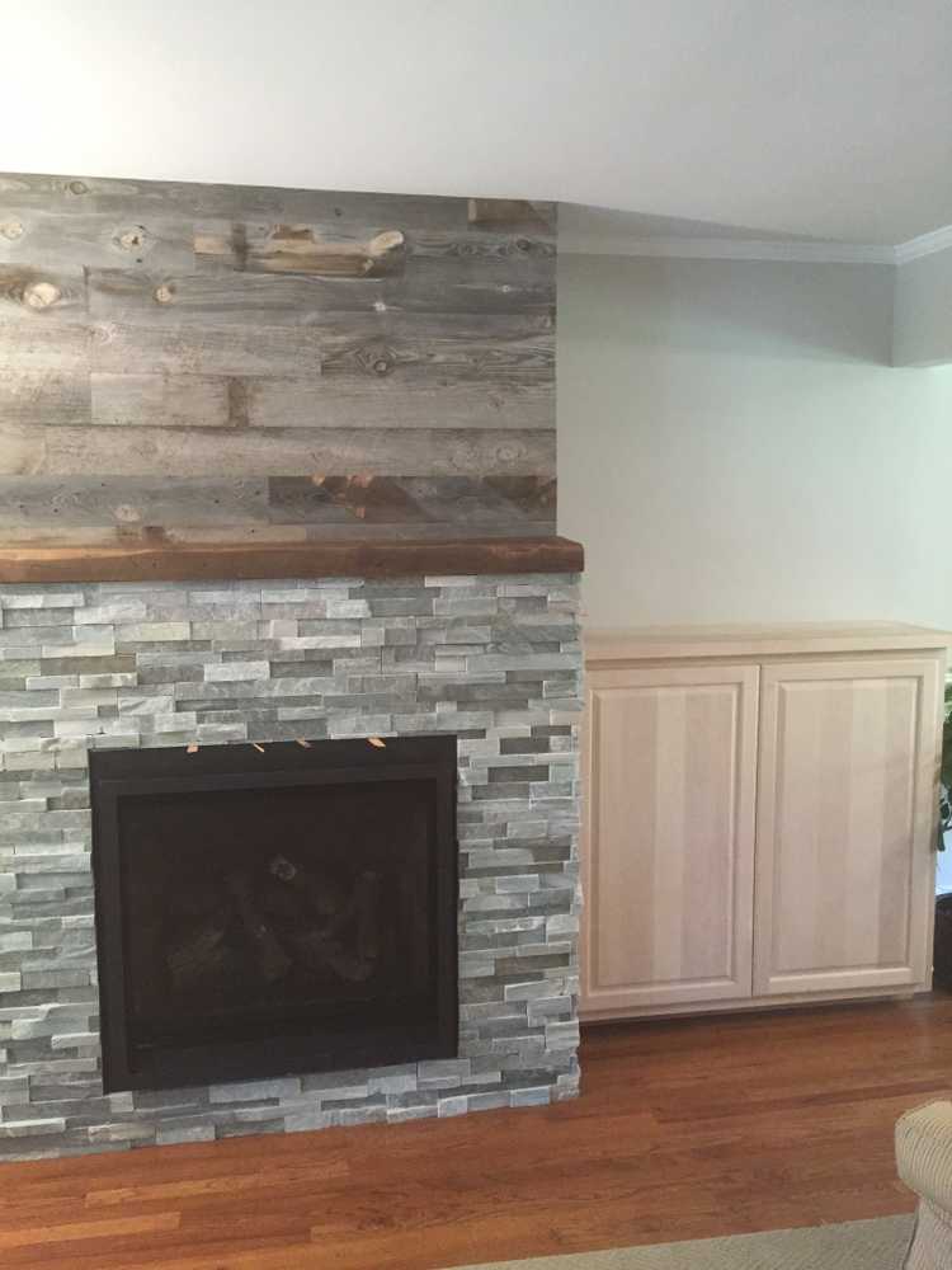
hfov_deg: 48.2
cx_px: 476
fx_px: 1063
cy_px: 635
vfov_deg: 61.7
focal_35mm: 29
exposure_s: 1/30
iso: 250
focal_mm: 4.15
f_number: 2.2
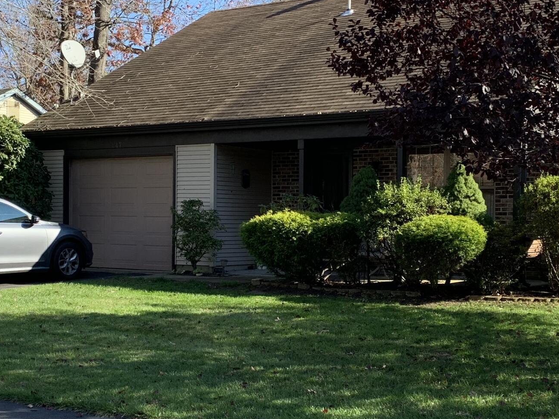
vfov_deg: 24.4
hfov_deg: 32.2
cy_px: 219
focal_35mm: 60
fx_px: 969
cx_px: 305
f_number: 1.8
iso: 25
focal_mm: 4.25
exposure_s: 1/534
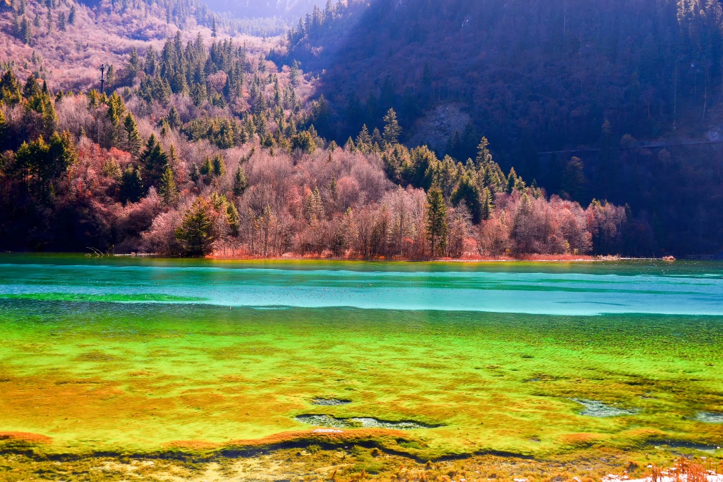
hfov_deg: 54.4
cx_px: 362
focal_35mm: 35
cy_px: 241
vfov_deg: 37.9
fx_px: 703
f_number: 8
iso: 100
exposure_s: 1/125
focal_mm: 35
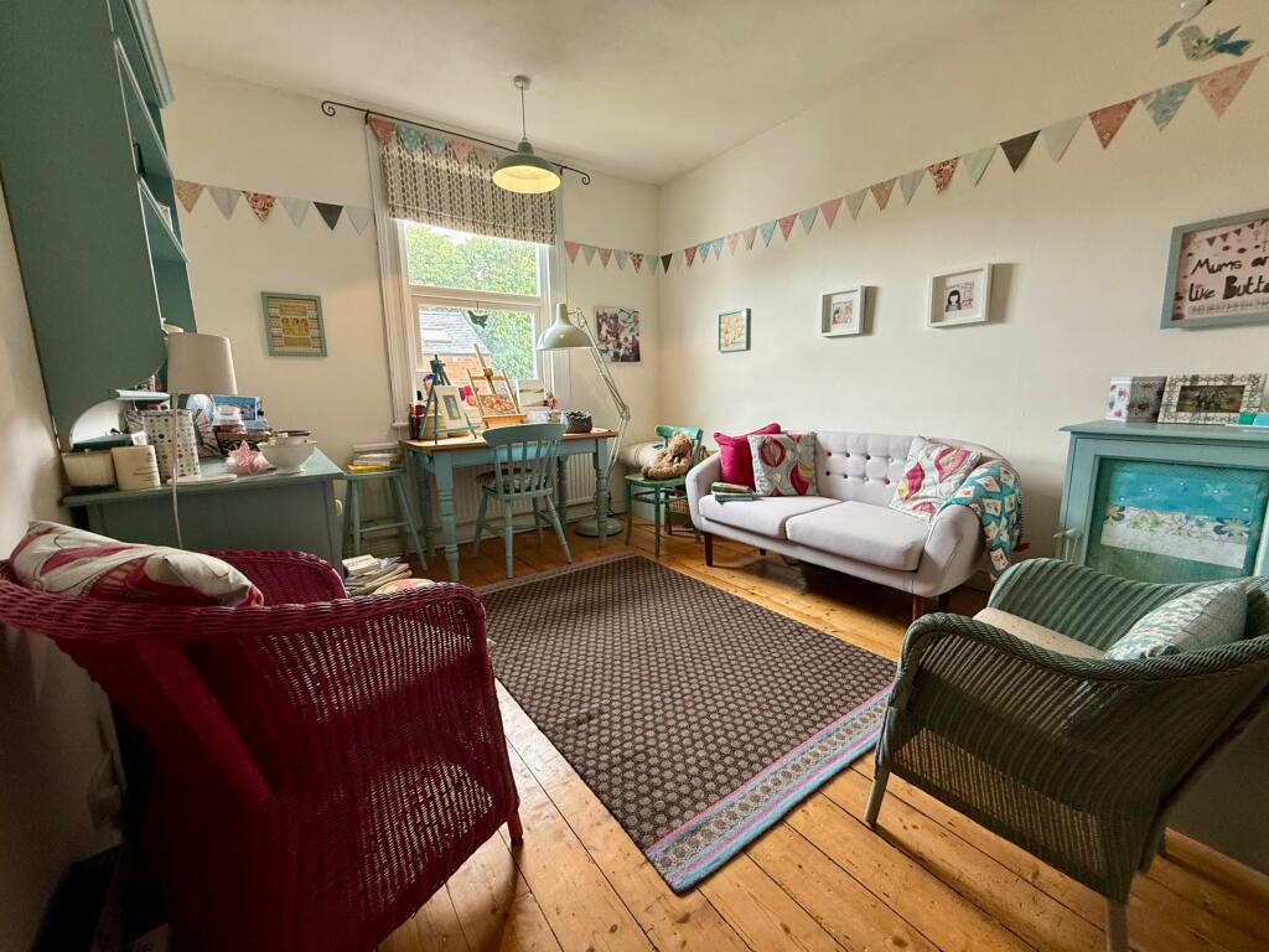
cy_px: 476
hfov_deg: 102.1
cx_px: 634
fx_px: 513
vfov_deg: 85.7
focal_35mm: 14
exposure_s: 1/100
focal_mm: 2.22
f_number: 2.2
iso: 200
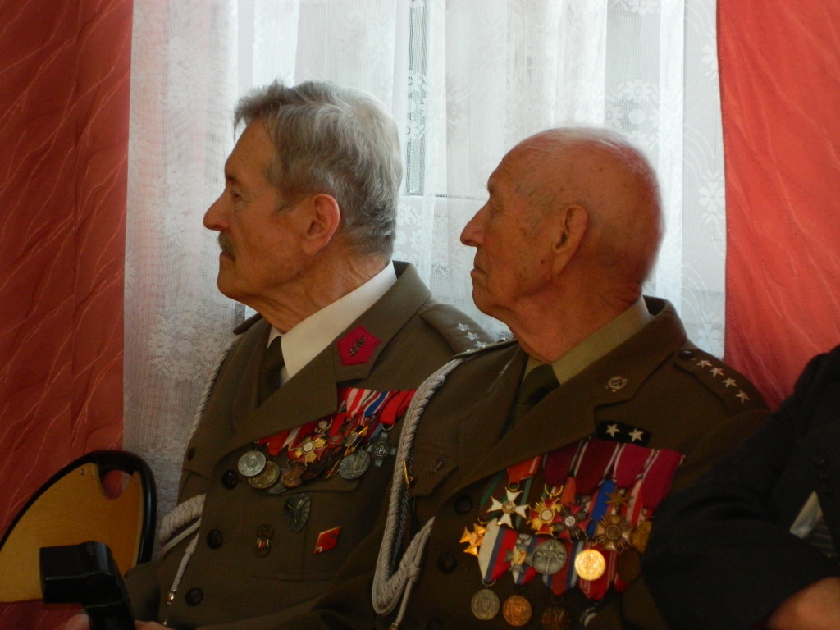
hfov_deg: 6.0
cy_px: 315
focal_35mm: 332
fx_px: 8056
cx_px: 420
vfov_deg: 4.5
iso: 400
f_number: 5.6
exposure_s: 1/100
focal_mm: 59.7
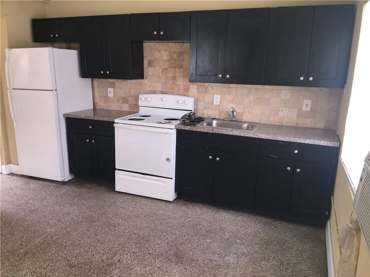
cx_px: 185
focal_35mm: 29
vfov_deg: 48.2
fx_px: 310
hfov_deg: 61.7
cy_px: 138
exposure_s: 1/60
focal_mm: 4.15
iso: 25
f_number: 2.2
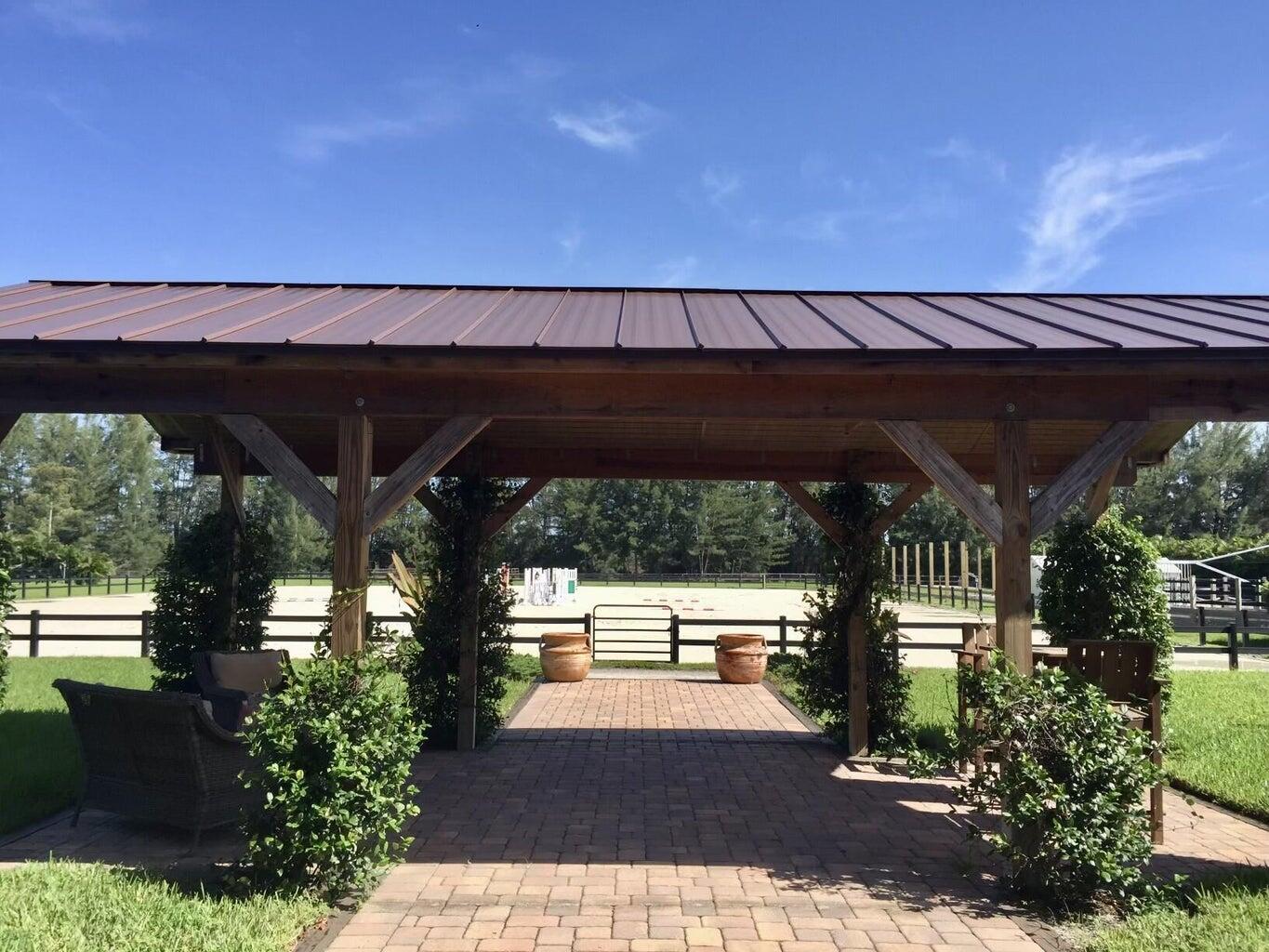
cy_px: 476
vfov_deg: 48.2
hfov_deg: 61.7
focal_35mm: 29
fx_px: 1063
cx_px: 634
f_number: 2.2
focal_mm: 4.15
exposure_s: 1/1099
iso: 32
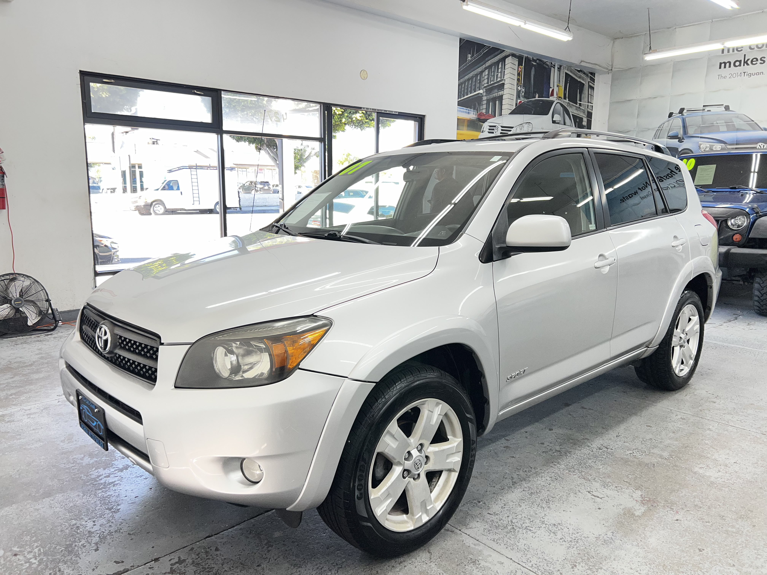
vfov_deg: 53.1
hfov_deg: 67.3
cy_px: 288
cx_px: 384
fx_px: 576
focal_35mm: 26
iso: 32
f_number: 1.5
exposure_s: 1/120
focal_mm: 5.7
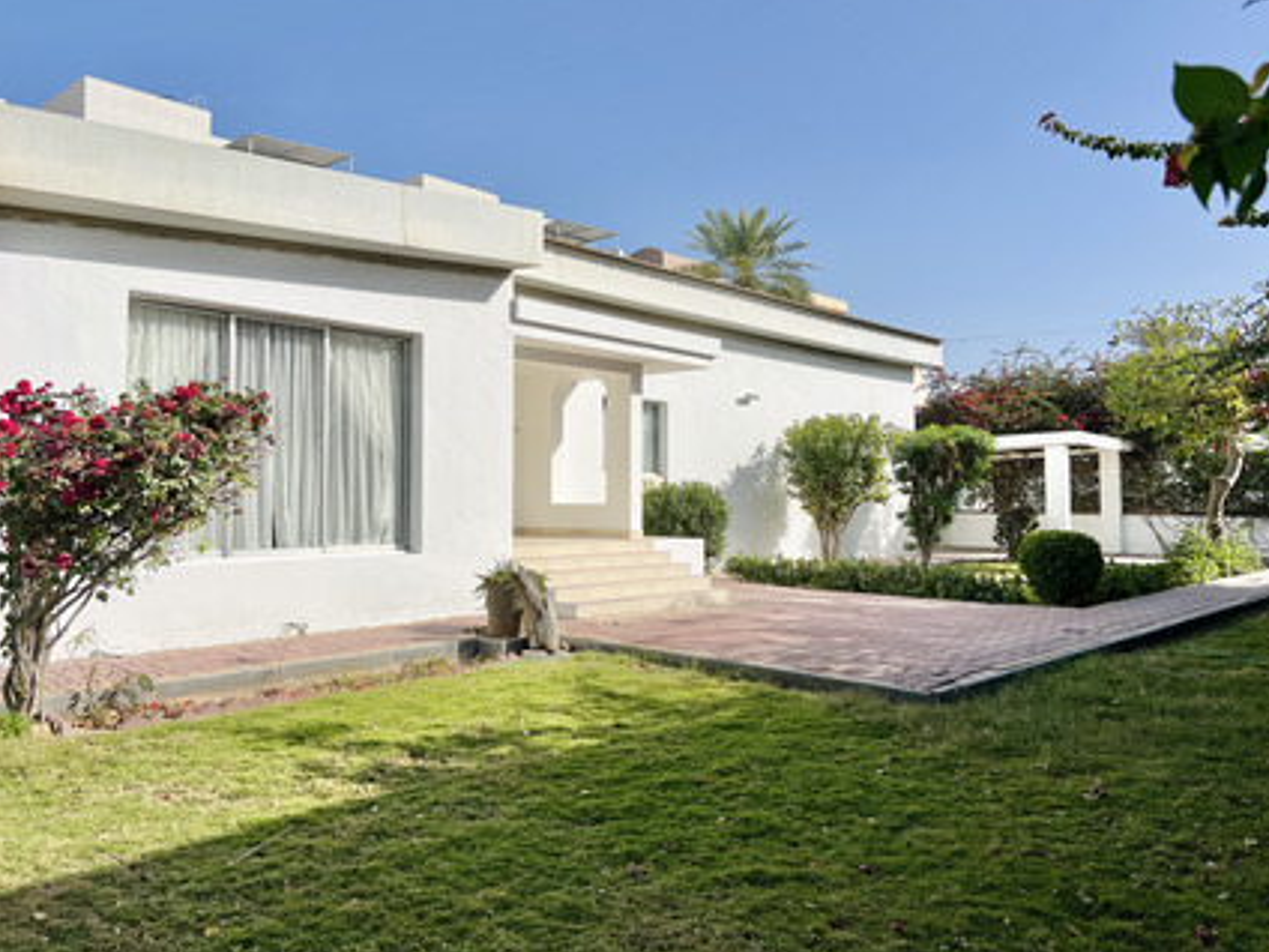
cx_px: 633
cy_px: 445
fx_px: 1026
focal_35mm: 28
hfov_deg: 63.4
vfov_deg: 49.7
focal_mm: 5.7
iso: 50
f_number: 1.5
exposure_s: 1/10309
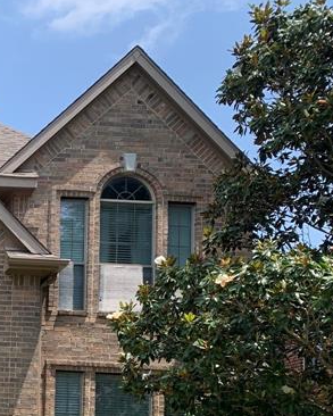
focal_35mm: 71
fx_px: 874
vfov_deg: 25.5
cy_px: 413
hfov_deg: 18.5
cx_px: -197
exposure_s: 1/1190
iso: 25
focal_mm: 4.25
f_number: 1.8
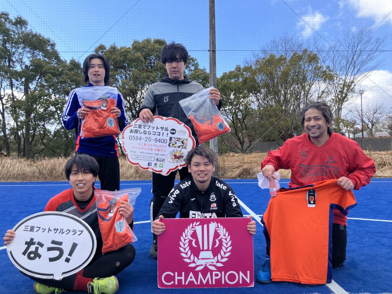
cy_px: 147
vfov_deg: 49.7
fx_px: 317
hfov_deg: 63.4
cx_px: 196
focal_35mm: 28
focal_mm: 3.99
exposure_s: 1/307
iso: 32
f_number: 1.8
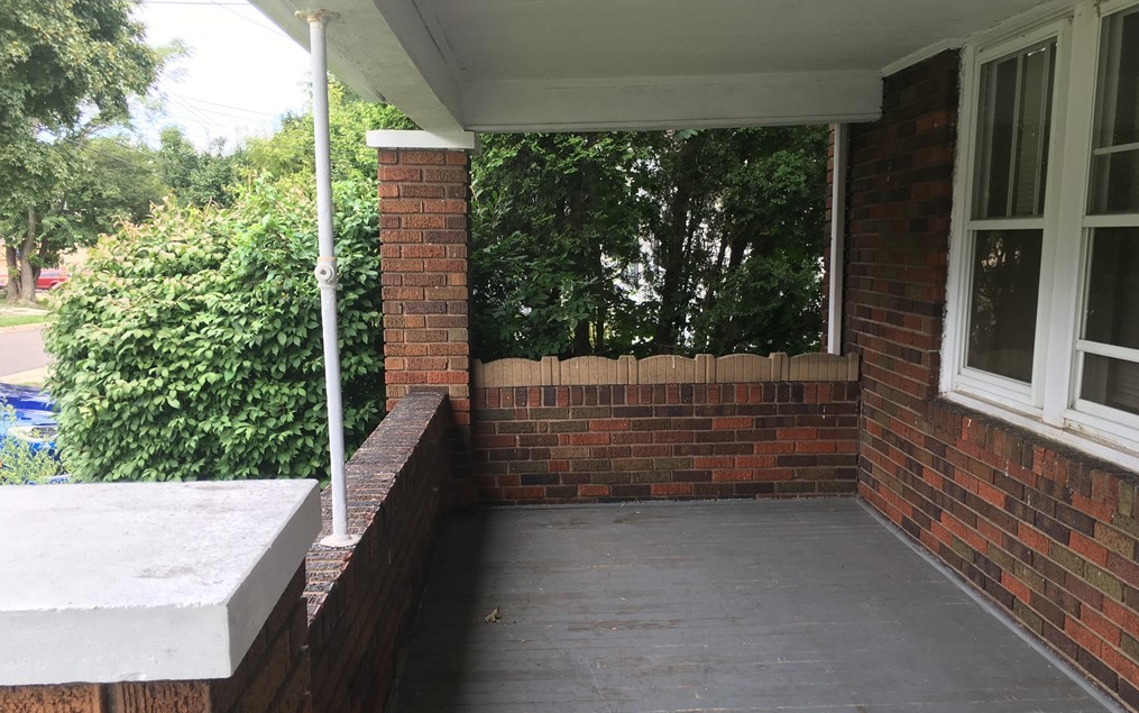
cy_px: 417
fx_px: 963
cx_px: 572
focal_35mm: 31
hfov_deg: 61.2
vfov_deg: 40.5
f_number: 2.2
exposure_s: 1/120
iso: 25
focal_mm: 4.15
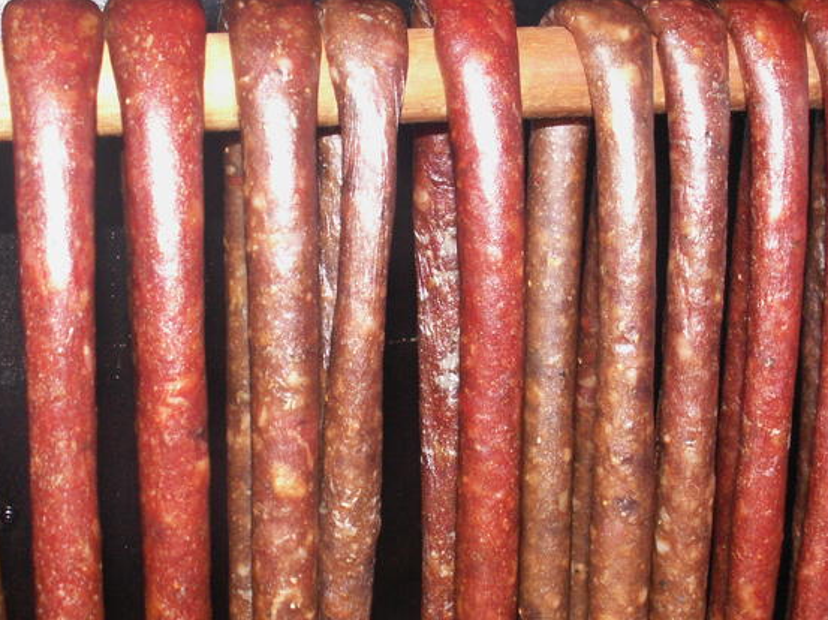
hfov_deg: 33.8
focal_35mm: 57
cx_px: 472
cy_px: 263
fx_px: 1363
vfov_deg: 25.6
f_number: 2.8
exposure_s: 1/40
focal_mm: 5.86
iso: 160
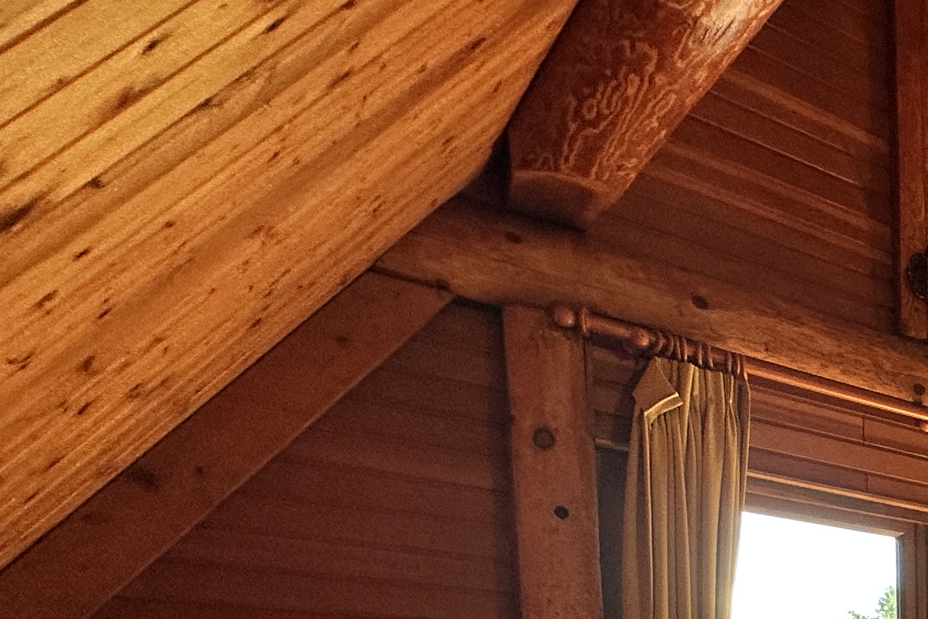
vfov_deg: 25.6
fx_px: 1083
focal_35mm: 42
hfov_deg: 32.3
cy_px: 878
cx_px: 1261
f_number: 2.2
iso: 64
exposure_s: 1/99
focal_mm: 2.22
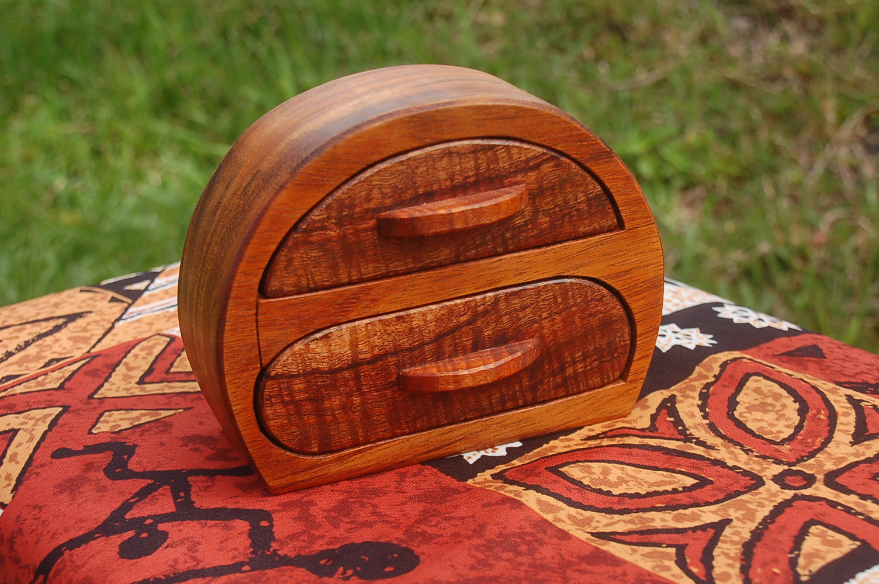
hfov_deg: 33.4
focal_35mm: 60
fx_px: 1464
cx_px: 440
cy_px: 292
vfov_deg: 22.6
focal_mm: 40
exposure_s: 1/180
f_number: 6.7
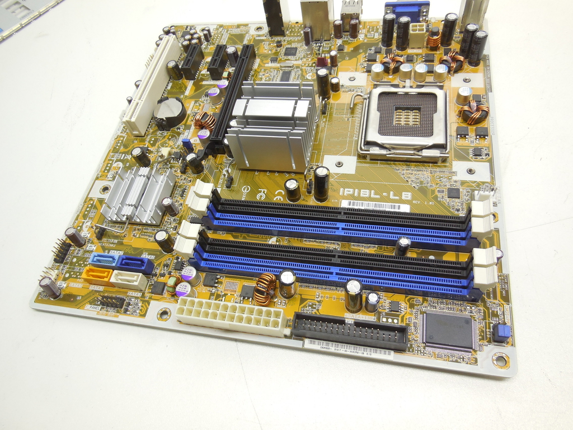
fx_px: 414
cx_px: 286
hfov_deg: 69.4
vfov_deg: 54.9
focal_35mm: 25
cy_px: 215
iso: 125
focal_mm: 4.5
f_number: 3.1
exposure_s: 1/80
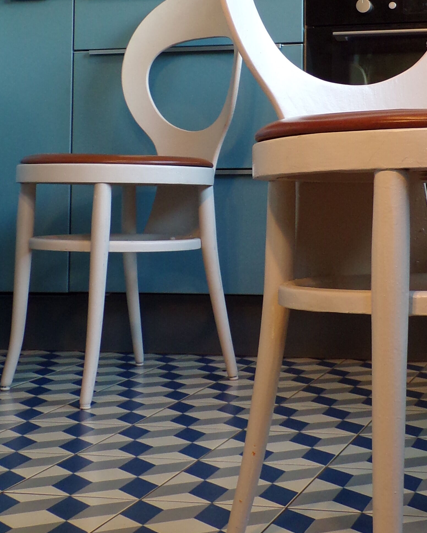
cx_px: 366
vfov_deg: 28.5
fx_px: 1027
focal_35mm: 65
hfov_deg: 23.0
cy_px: 103
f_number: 3.1
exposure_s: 1/34
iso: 148
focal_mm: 5
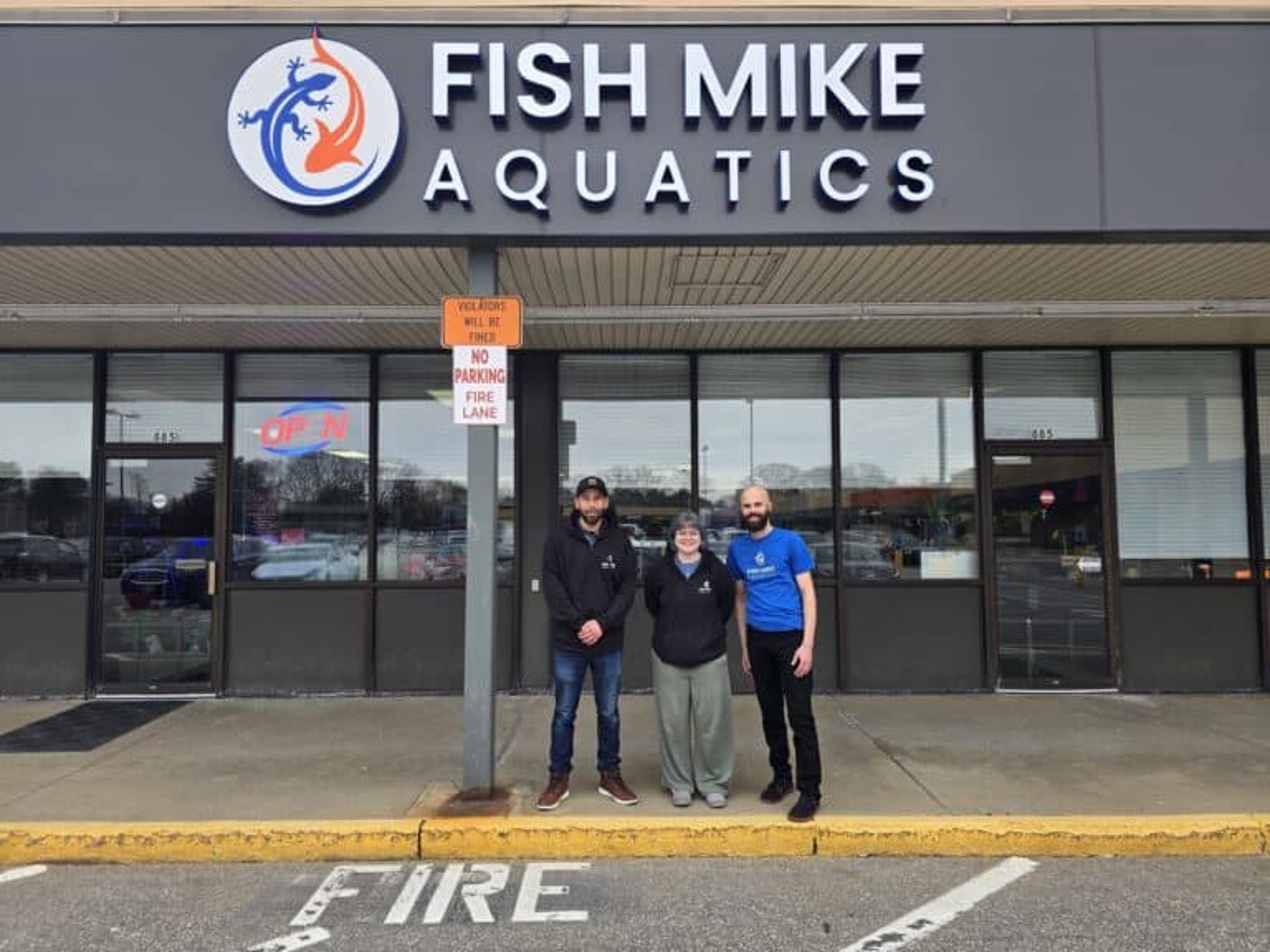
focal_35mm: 23
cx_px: 635
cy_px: 476
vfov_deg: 58.9
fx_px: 844
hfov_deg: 73.9
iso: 12
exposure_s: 1/180
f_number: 1.7
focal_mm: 6.3
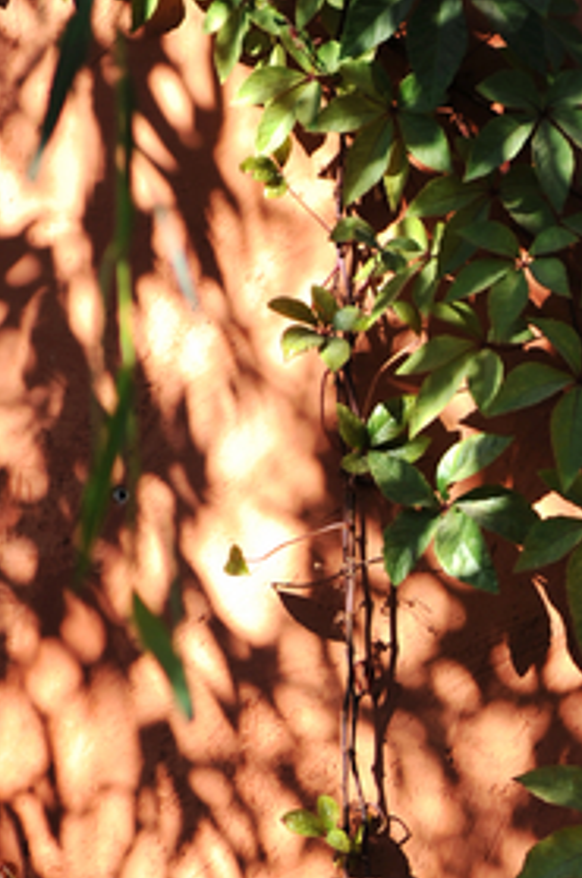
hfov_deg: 11.9
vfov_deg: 17.9
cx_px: 585
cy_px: 790
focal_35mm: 113
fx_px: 2750
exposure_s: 1/1000
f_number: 2
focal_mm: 35
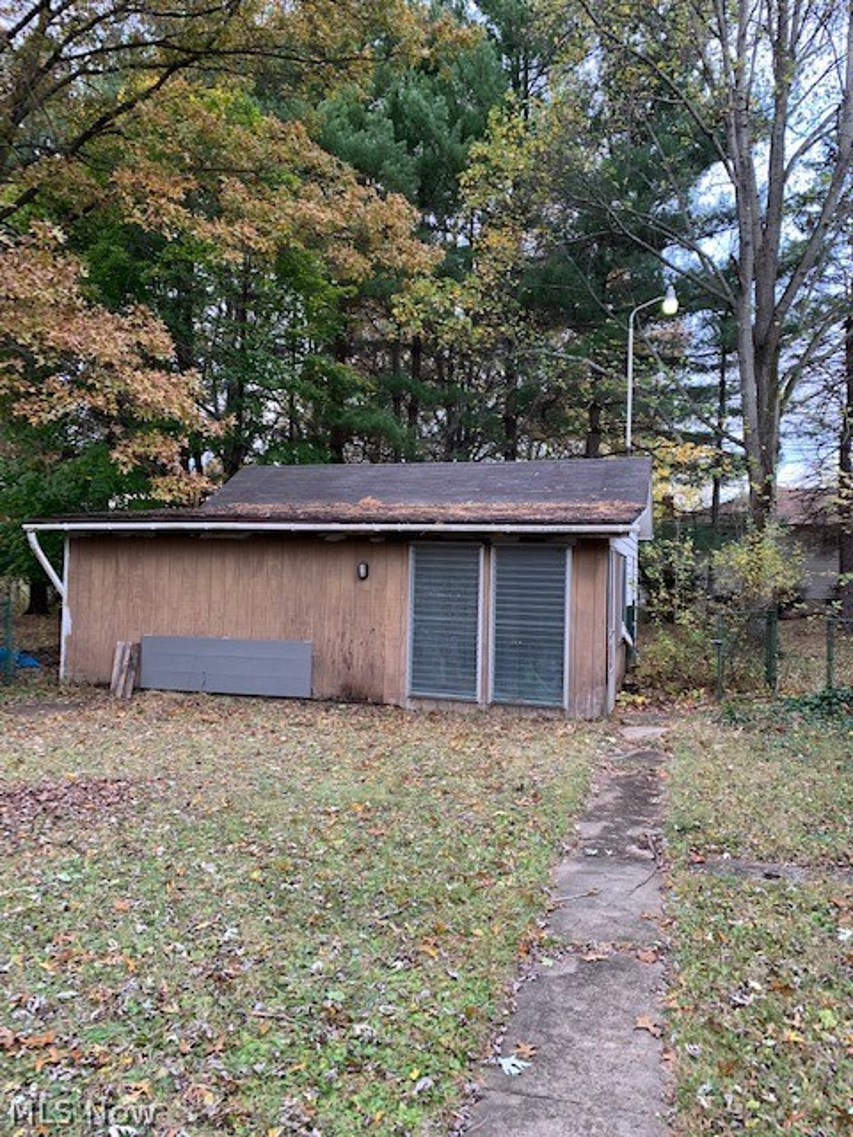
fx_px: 854
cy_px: 568
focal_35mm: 26
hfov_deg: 53.1
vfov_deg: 67.3
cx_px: 426
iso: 100
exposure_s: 1/121
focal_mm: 4.25
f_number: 1.8
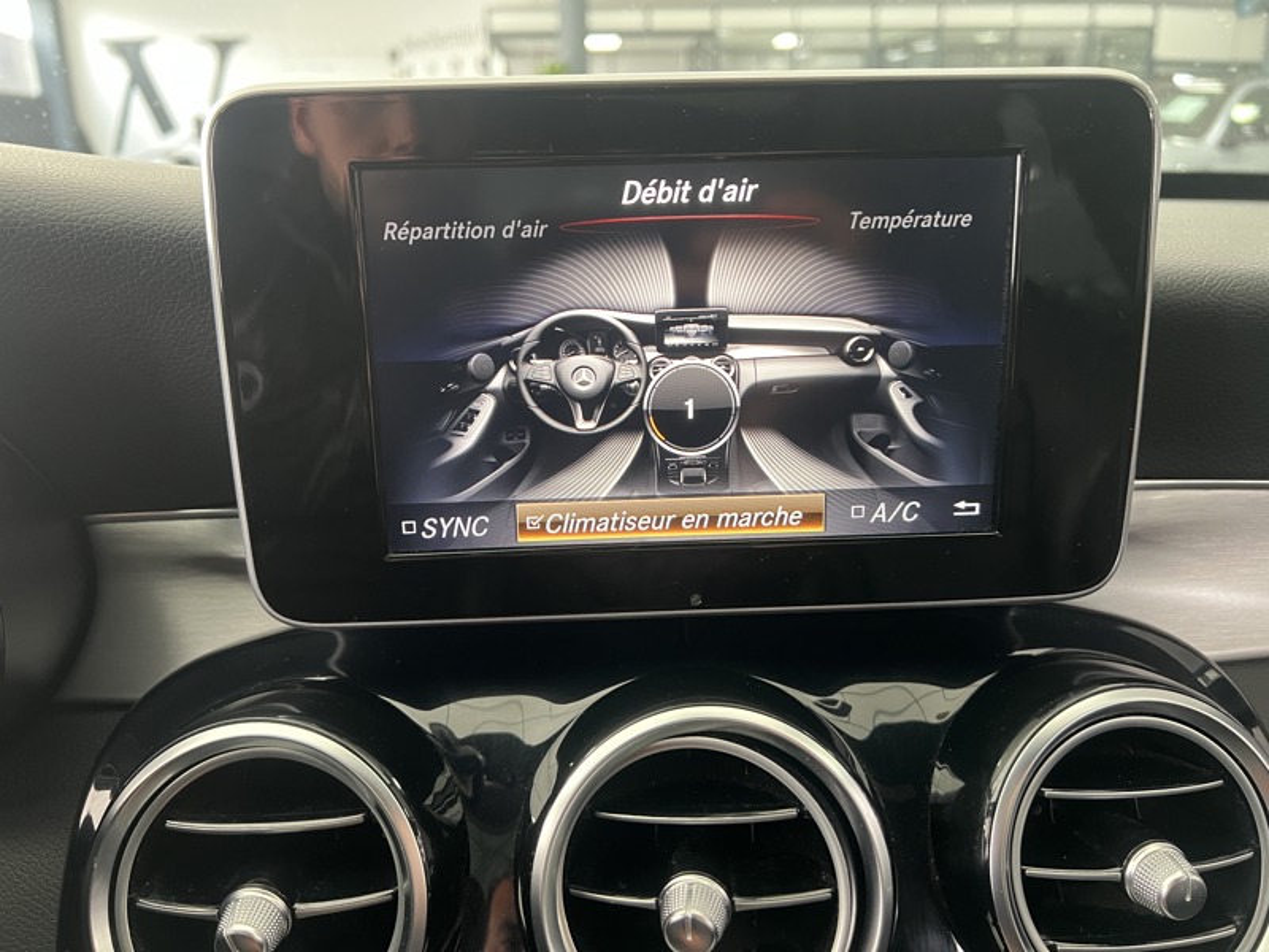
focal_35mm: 26
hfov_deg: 67.3
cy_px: 476
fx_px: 953
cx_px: 634
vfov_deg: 53.1
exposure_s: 1/50
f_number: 1.5
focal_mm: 5.7
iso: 400
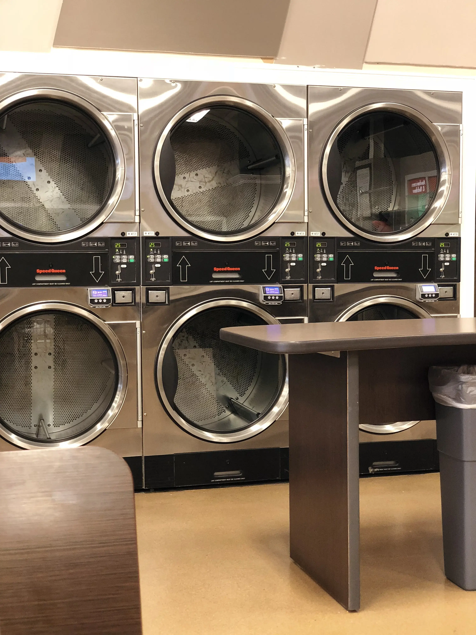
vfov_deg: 36.8
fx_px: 953
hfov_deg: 28.0
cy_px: 318
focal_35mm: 52
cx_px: 238
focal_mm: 6
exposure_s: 1/30
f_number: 2.4
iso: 160
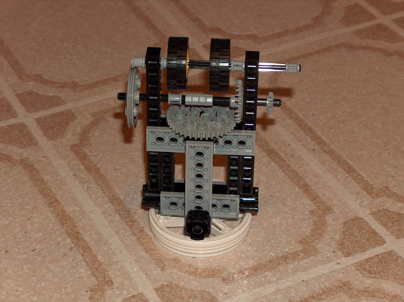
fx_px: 1155
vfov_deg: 14.9
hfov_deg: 19.8
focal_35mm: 99
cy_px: 151
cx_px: 202
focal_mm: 20.29
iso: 400
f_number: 2.9
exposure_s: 1/125
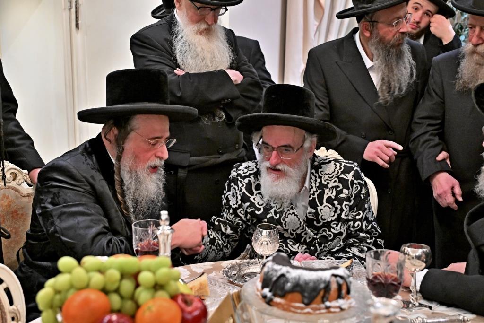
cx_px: 242
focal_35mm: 43
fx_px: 578
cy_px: 162
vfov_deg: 31.2
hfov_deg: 45.4
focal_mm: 43
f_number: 4
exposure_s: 1/125
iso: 3200
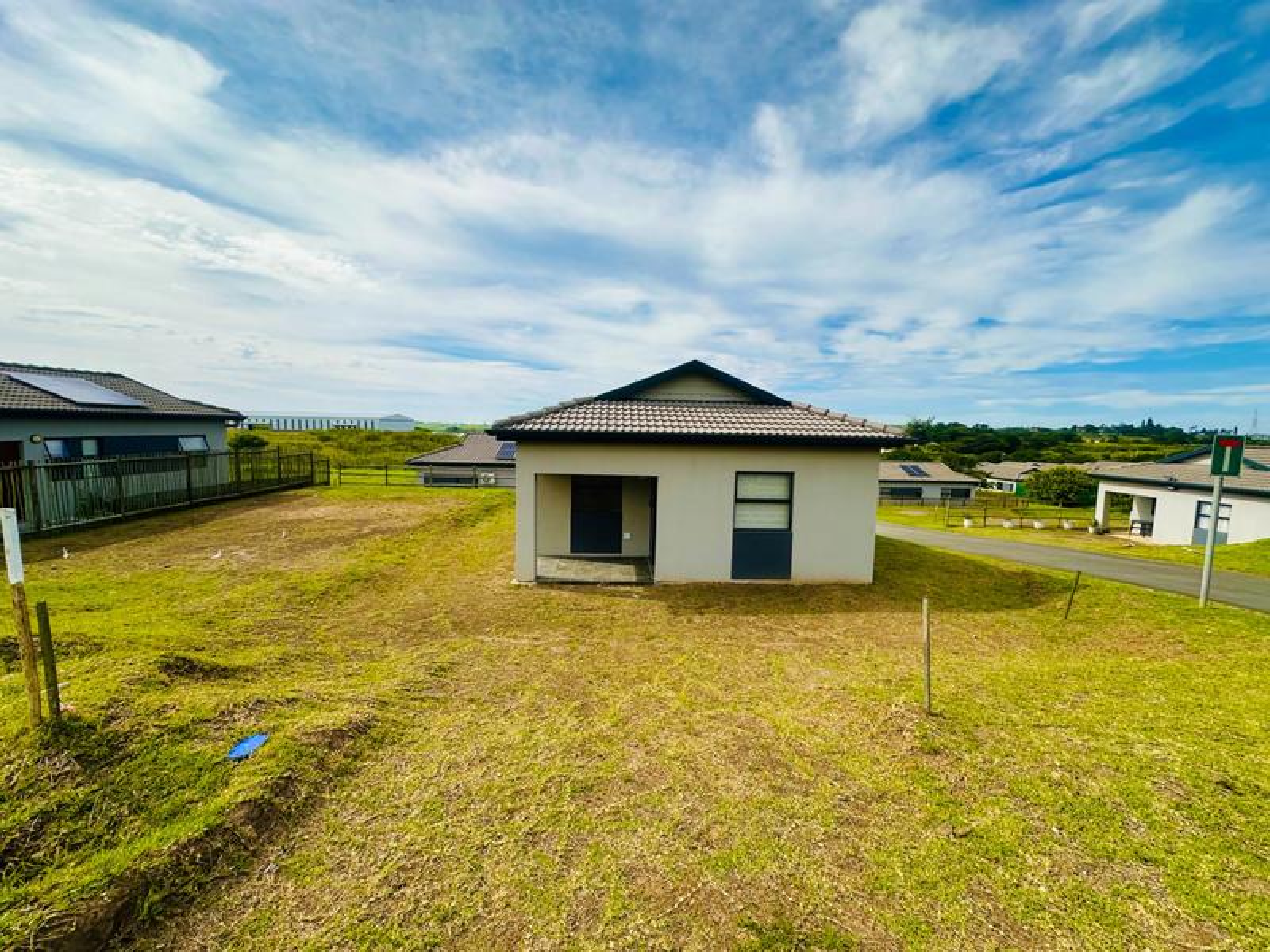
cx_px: 635
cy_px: 476
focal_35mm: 14
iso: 50
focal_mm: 2.22
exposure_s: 1/2747
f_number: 2.2
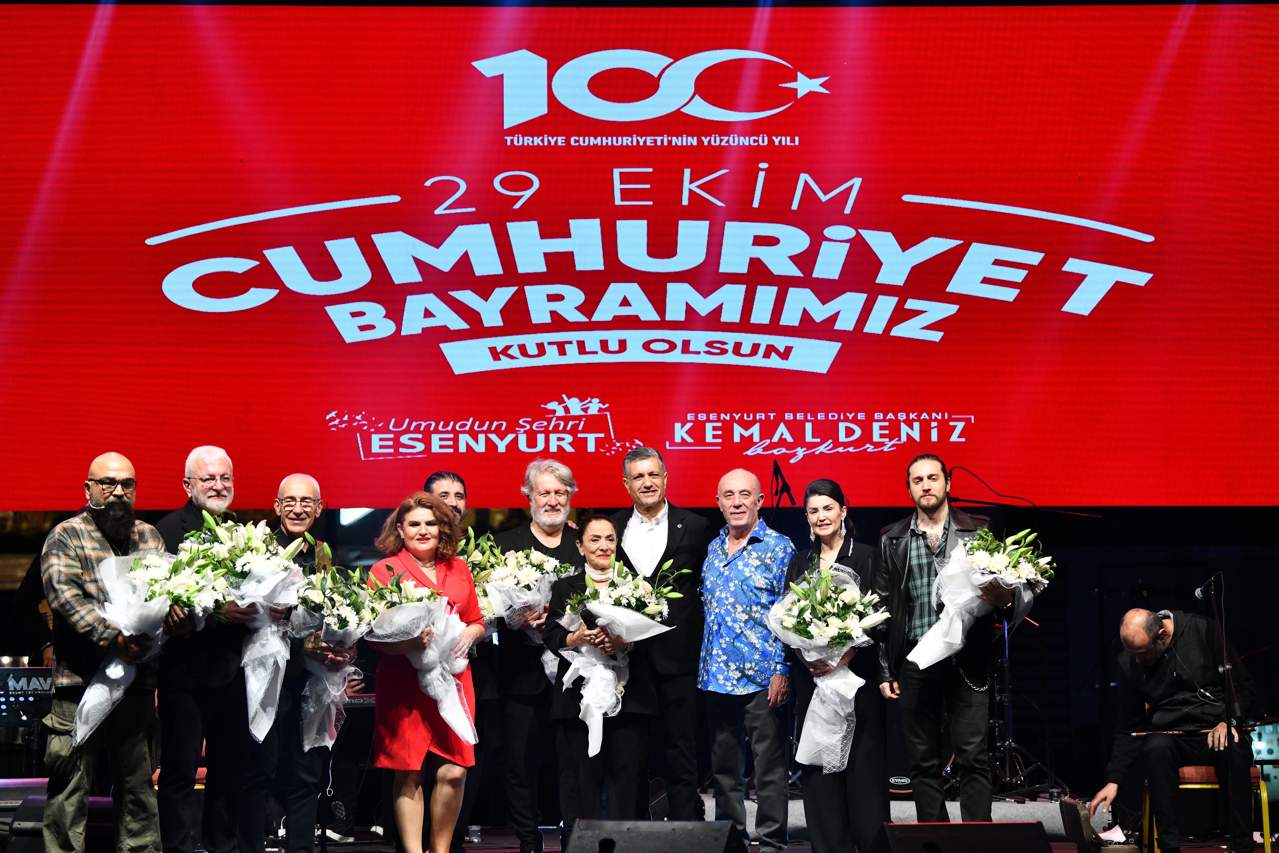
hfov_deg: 21.2
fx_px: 3410
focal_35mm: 96
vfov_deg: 14.2
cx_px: 643
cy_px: 428
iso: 1600
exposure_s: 1/800
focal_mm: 95
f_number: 2.8
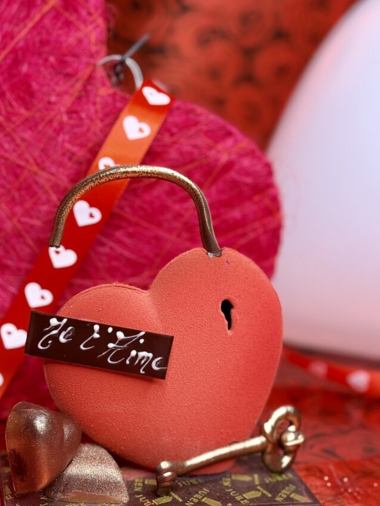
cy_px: 290
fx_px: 848
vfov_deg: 33.2
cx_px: 167
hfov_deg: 25.2
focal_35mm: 58
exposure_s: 1/121
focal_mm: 6.76
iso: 50
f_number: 1.78
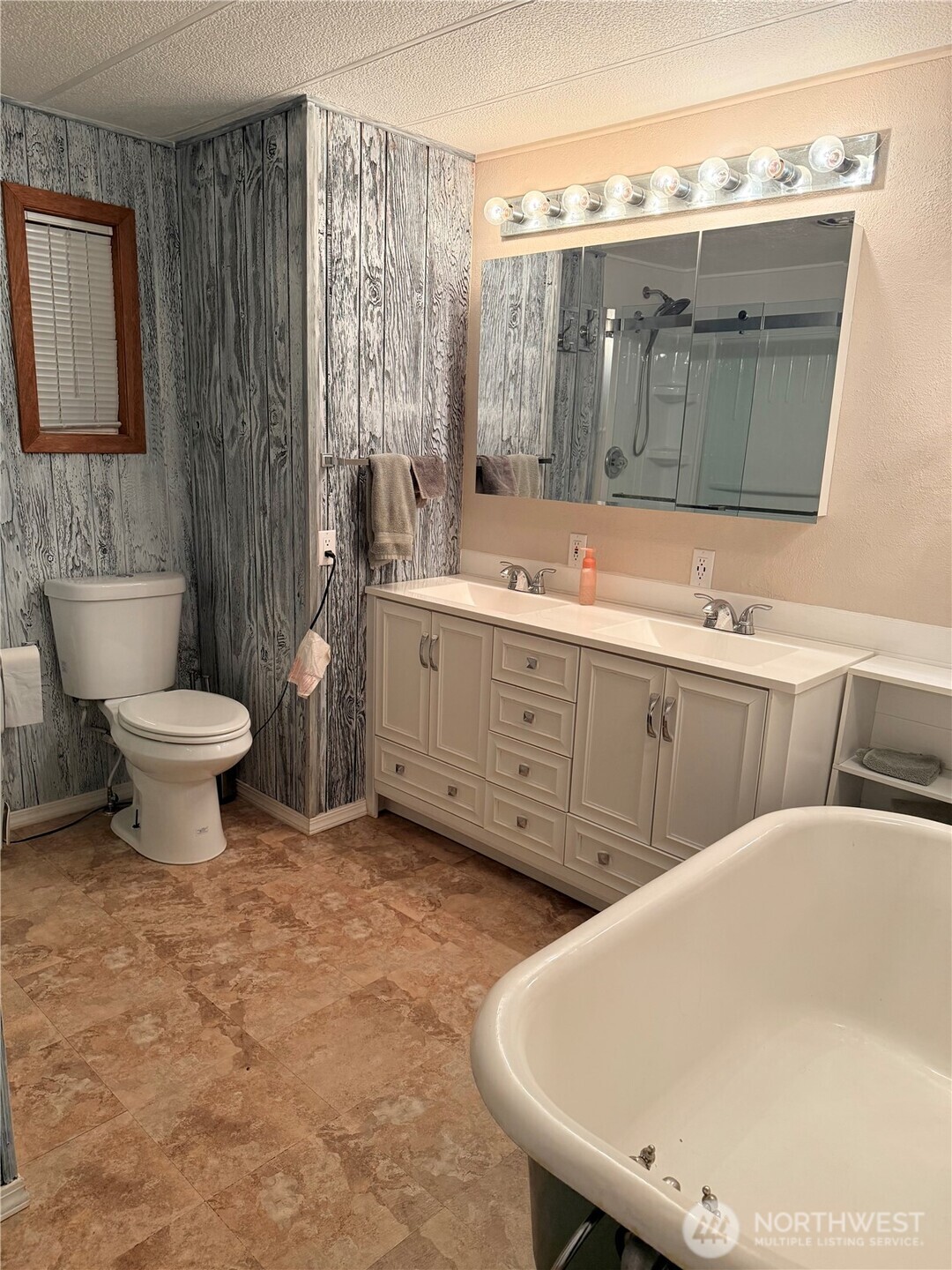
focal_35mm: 24
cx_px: 476
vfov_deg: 71.6
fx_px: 880
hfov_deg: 56.8
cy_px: 635
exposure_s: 1/120
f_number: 1.78
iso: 250
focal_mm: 6.76
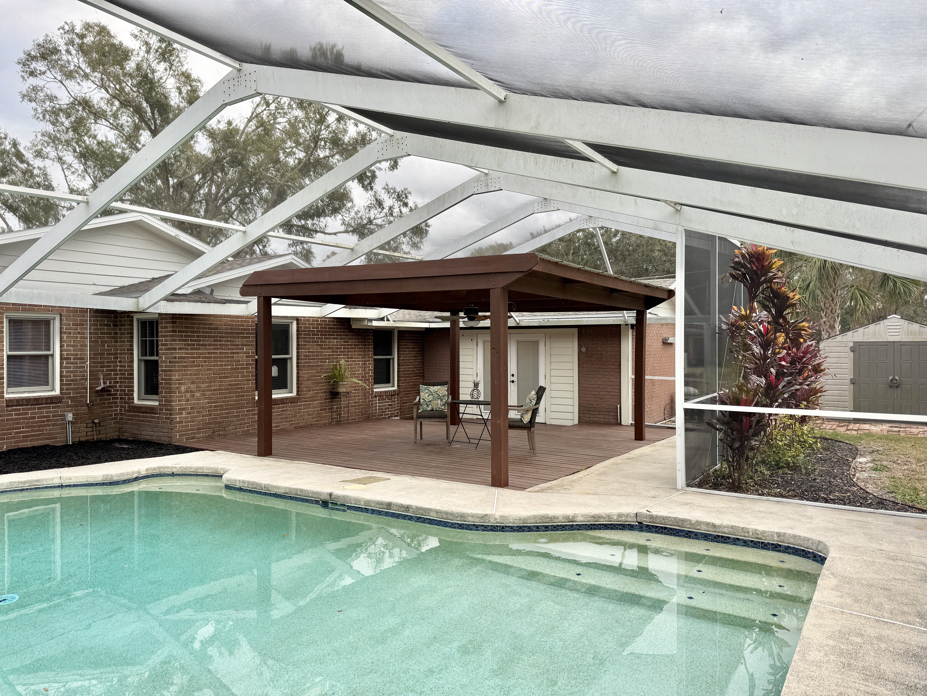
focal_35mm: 24
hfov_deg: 71.6
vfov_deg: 56.8
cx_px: 464
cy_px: 348
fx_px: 643
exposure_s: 1/593
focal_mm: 6.76
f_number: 1.78
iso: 80
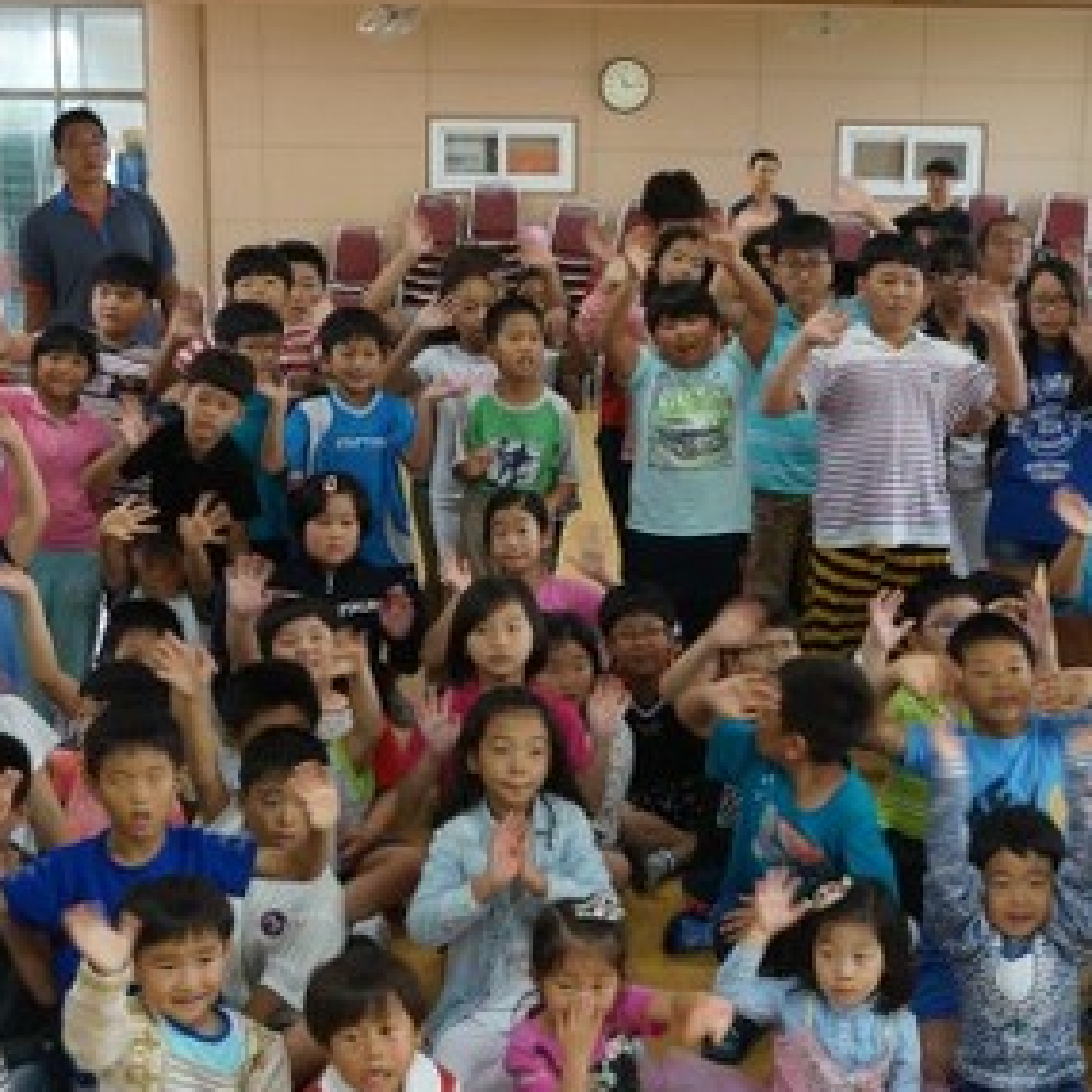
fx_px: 2034
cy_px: 632
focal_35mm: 57
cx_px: 600
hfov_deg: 30.0
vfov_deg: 30.0
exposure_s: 1/60
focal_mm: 20
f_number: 4
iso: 500
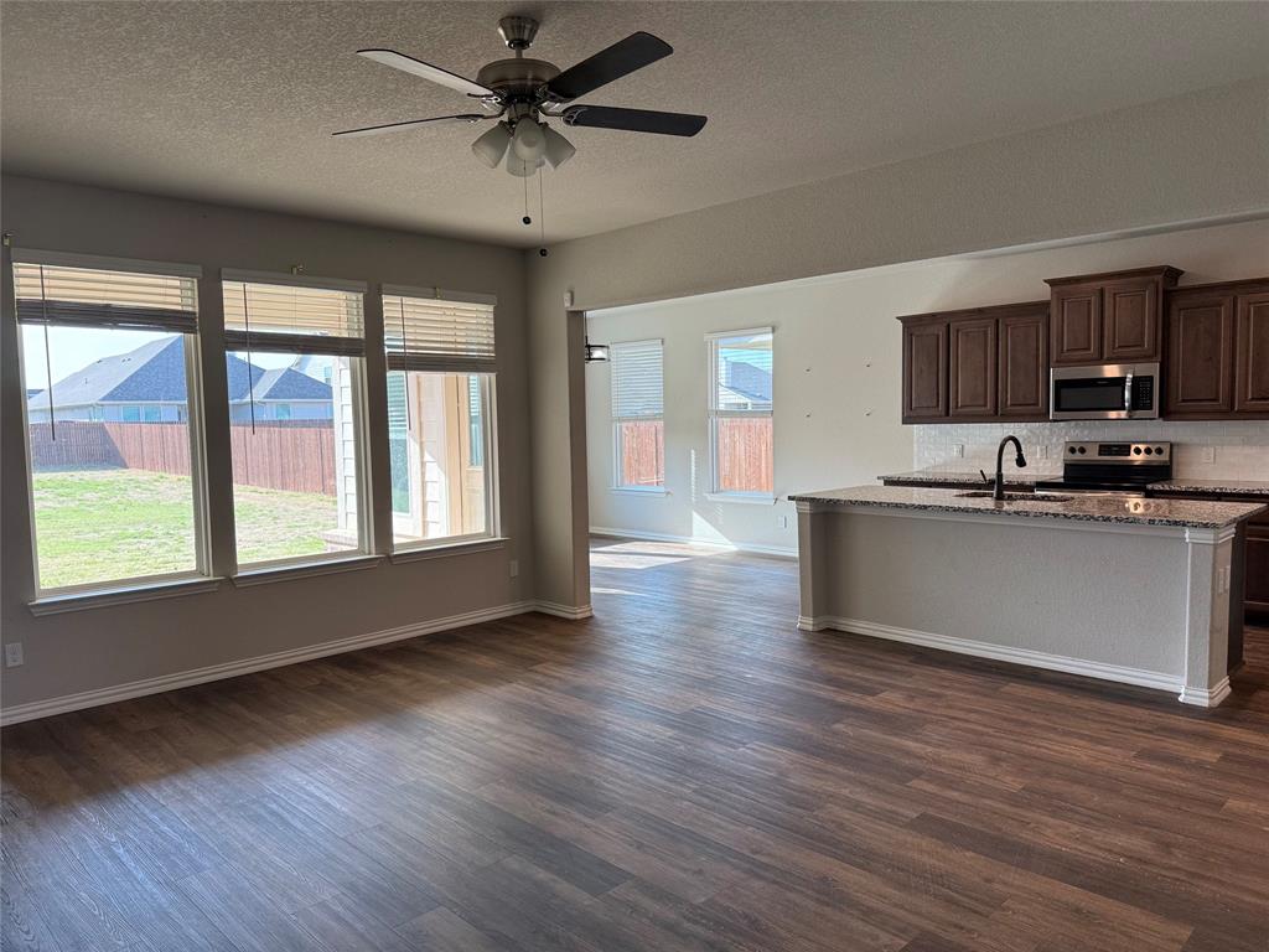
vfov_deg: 56.8
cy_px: 476
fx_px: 880
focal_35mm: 24
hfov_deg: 71.6
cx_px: 634
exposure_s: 1/228
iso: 100
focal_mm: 6.76
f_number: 1.78
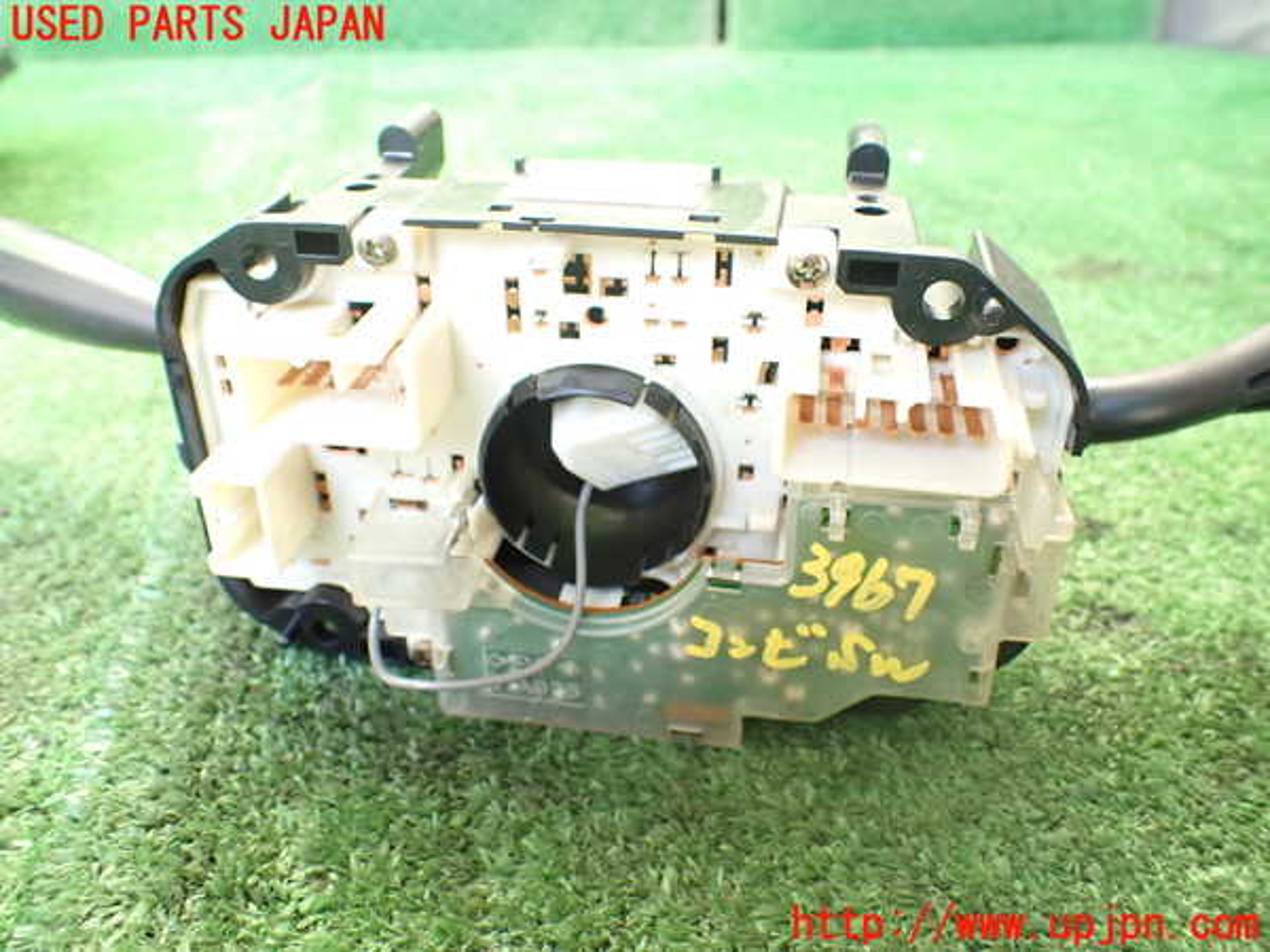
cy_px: 476
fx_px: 1101
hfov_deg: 60.0
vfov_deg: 46.8
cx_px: 635
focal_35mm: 30
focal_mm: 5.4
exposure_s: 1/125
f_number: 2.3
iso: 640
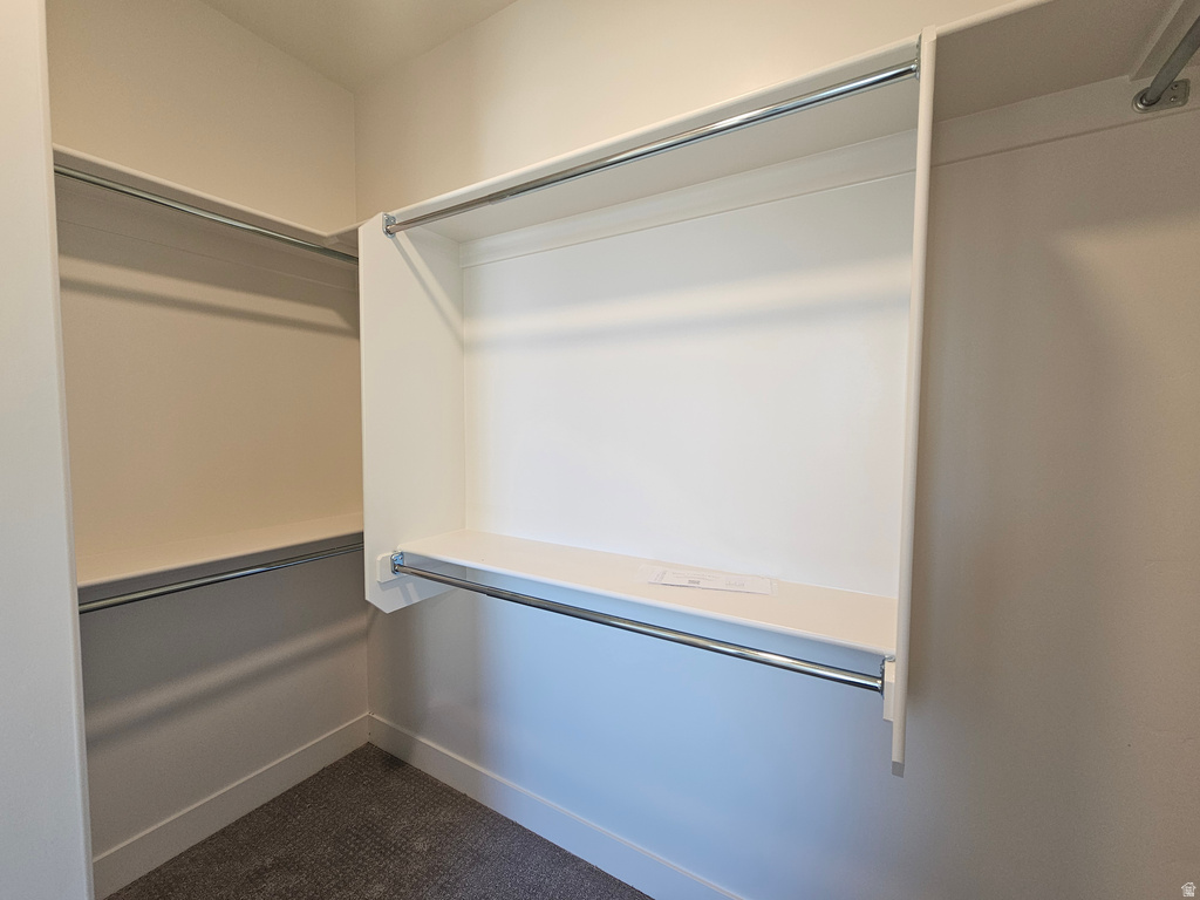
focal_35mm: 13
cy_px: 450
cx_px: 600
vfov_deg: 89.9
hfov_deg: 106.2
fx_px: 451
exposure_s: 1/60
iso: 80
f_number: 2.2
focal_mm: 2.2
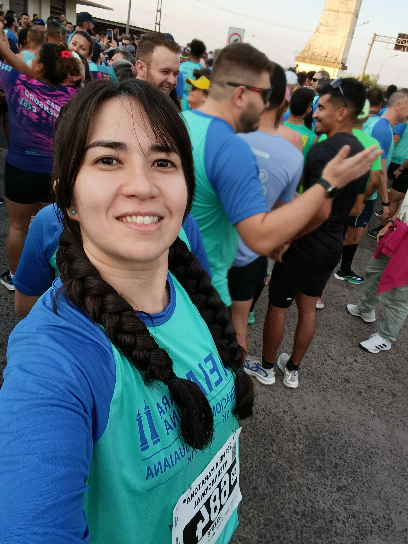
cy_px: 272
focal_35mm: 27
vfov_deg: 65.3
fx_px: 424
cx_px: 204
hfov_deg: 51.4
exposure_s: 1/105
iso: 56
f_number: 2.2
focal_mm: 2.59
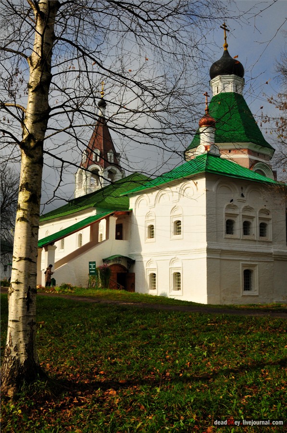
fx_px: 432
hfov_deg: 36.8
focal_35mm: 36
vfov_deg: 53.2
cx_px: 144
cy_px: 216
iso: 400
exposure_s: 1/1250
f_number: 8
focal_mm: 24
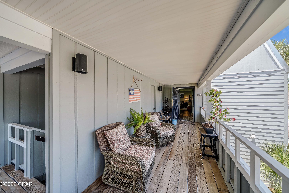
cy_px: 96
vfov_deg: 90.0
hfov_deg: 112.6
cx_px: 144
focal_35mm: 12
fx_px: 96
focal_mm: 12
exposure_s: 1/40
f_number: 5
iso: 100
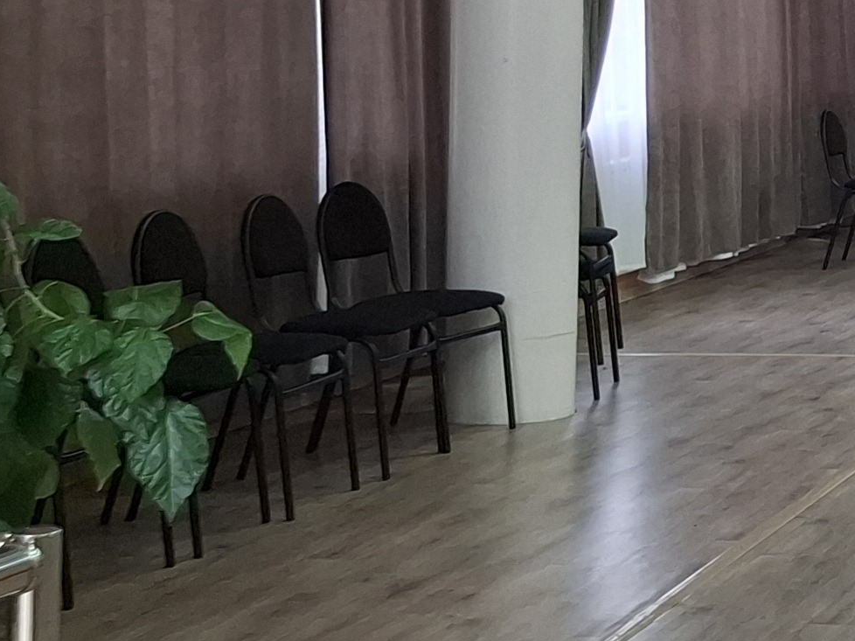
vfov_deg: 15.0
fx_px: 2371
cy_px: -62
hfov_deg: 17.3
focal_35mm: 96
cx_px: 1456
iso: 320
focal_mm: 5.54
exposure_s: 1/100
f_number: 1.8
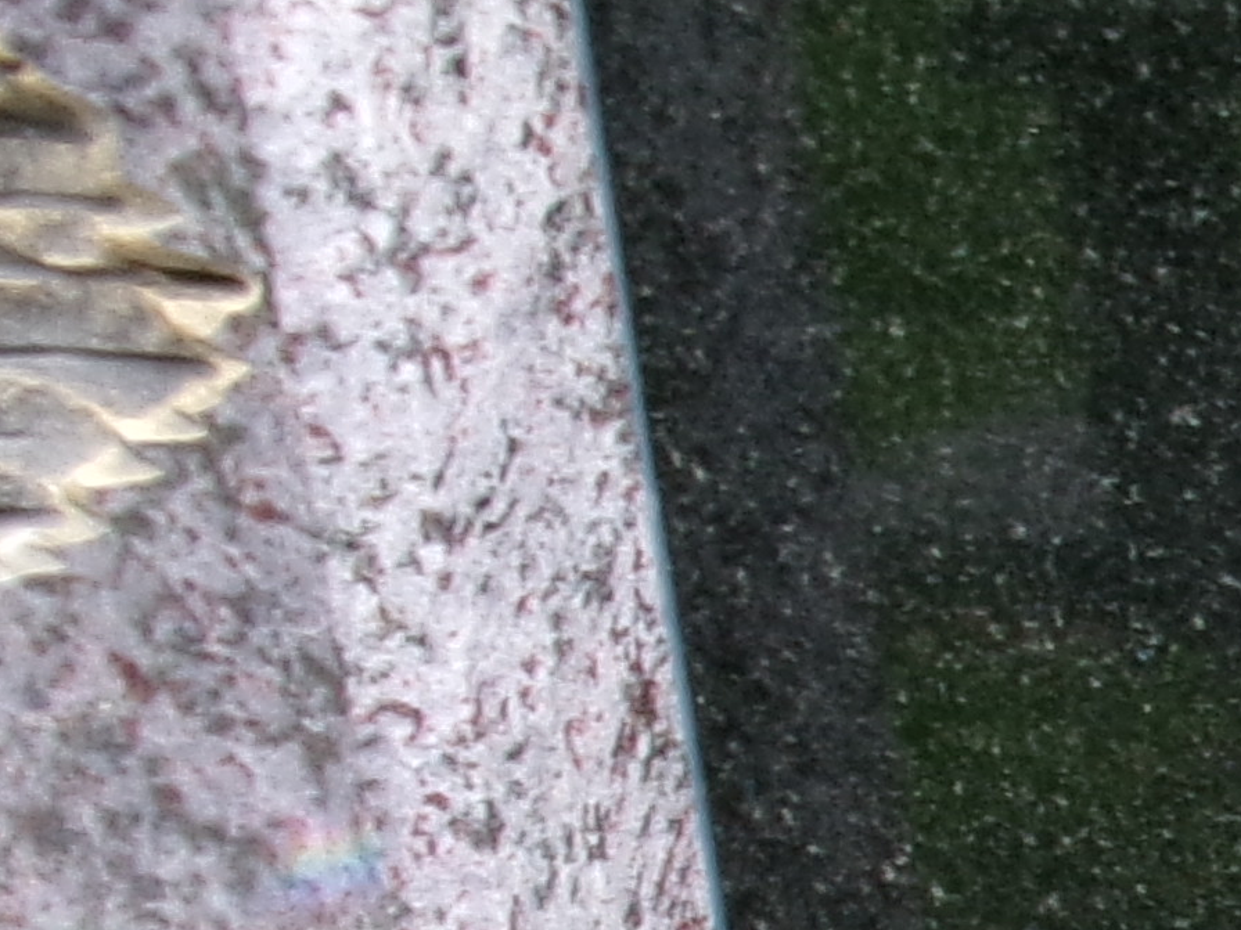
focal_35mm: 144
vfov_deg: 10.1
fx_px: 5162
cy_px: 1287
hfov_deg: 11.8
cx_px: 2698
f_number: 3.9
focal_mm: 5.1
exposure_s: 1/52
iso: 100
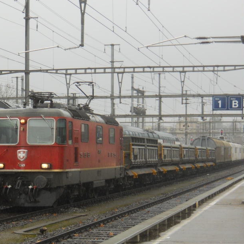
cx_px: 48
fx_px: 877
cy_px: 141
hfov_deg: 15.7
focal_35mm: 110
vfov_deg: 15.8
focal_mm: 13.2
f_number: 4.4
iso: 250
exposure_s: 1/250
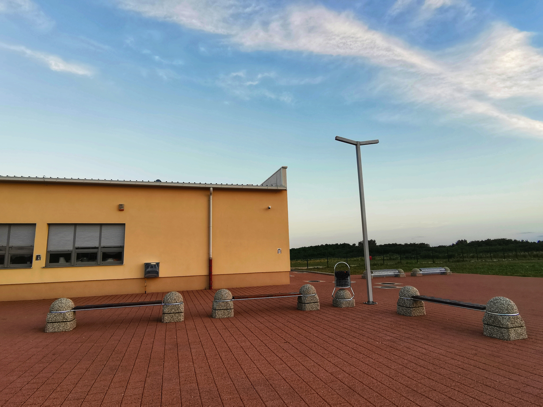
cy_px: 204
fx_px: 314
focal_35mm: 20
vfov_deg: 66.0
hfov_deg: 81.7
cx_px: 272
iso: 64
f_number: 2.2
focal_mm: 2.23
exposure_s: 1/100
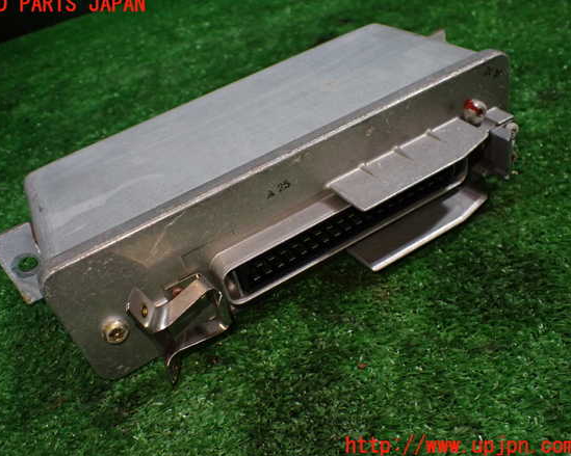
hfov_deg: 55.6
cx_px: 268
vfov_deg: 45.8
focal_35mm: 32
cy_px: 225
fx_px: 541
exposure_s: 1/125
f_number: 2.3
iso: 400
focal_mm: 5.4
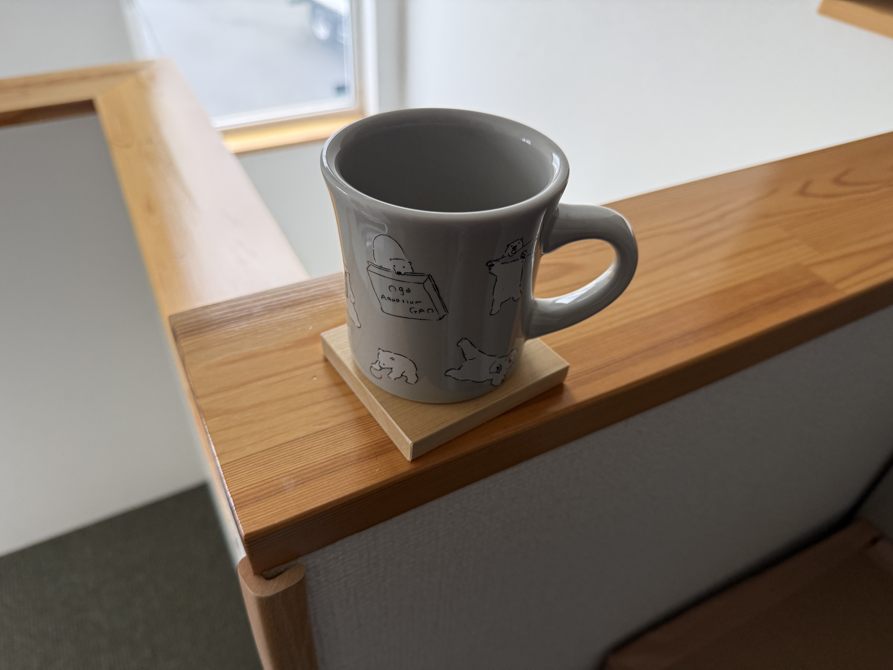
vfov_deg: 56.8
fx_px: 619
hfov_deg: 71.6
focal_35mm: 24
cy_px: 335
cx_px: 446
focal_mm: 6.76
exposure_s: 1/109
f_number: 1.78
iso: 200
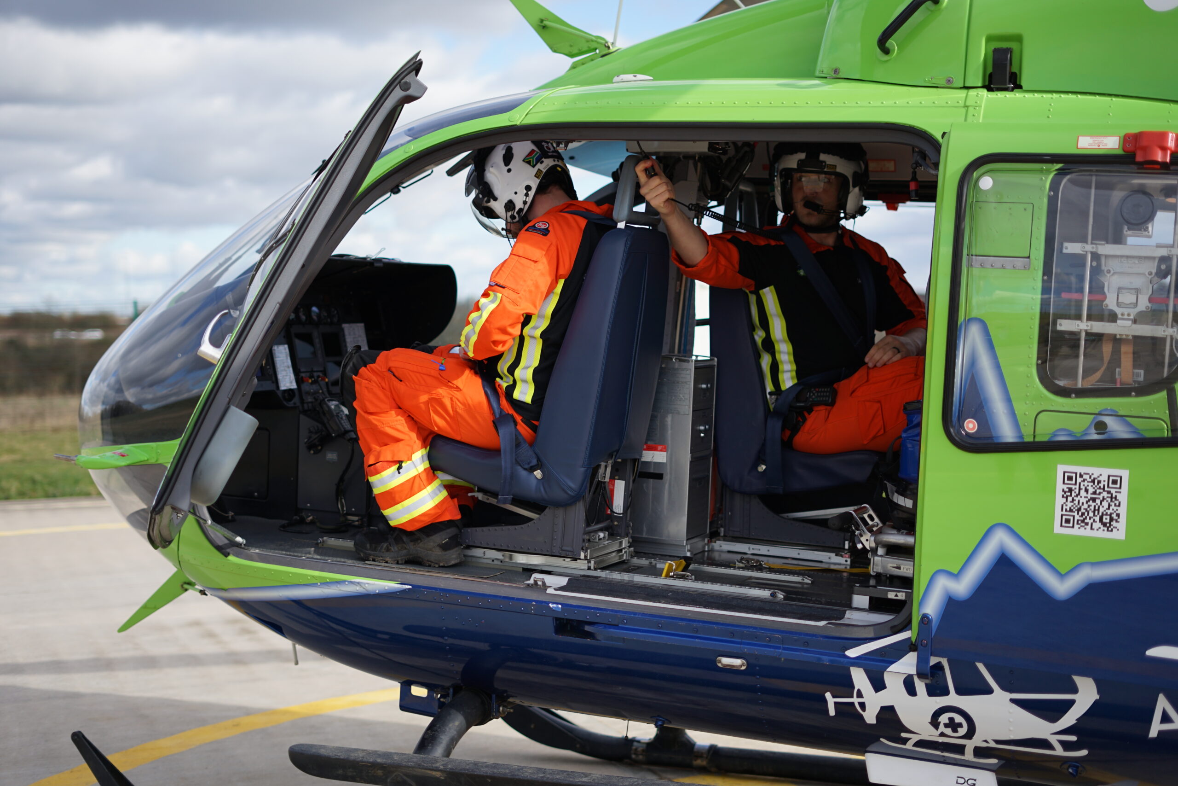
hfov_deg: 39.6
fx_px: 1636
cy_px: 393
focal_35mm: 50
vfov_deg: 27.0
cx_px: 589
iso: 100
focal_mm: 50
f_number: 1.8
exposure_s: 1/2000
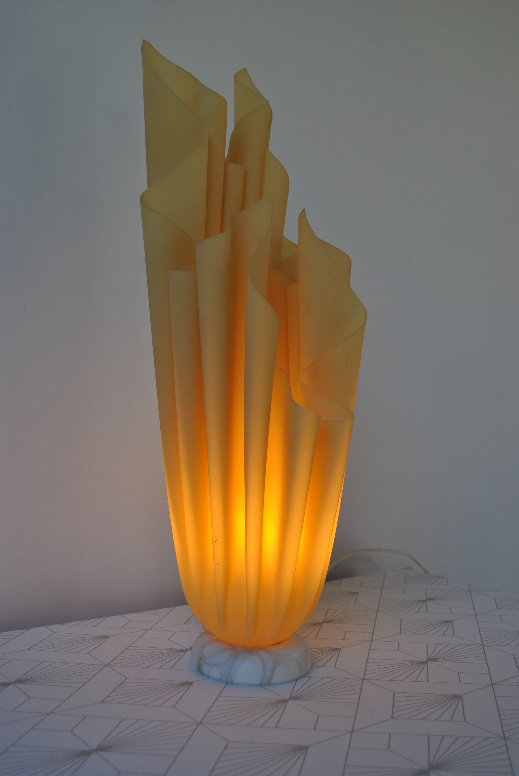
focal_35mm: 36
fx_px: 776
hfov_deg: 37.0
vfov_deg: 53.1
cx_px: 260
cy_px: 388
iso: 110
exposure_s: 1/125
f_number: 5.6
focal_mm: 24
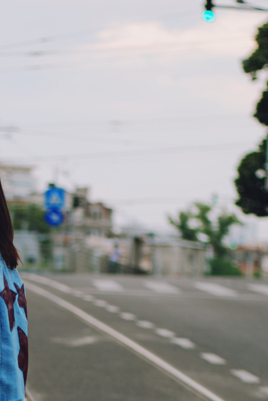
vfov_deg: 9.9
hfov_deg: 6.8
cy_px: 538
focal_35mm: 203
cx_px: -2
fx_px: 2260
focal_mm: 50
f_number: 1.8
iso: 100
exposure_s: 1/250
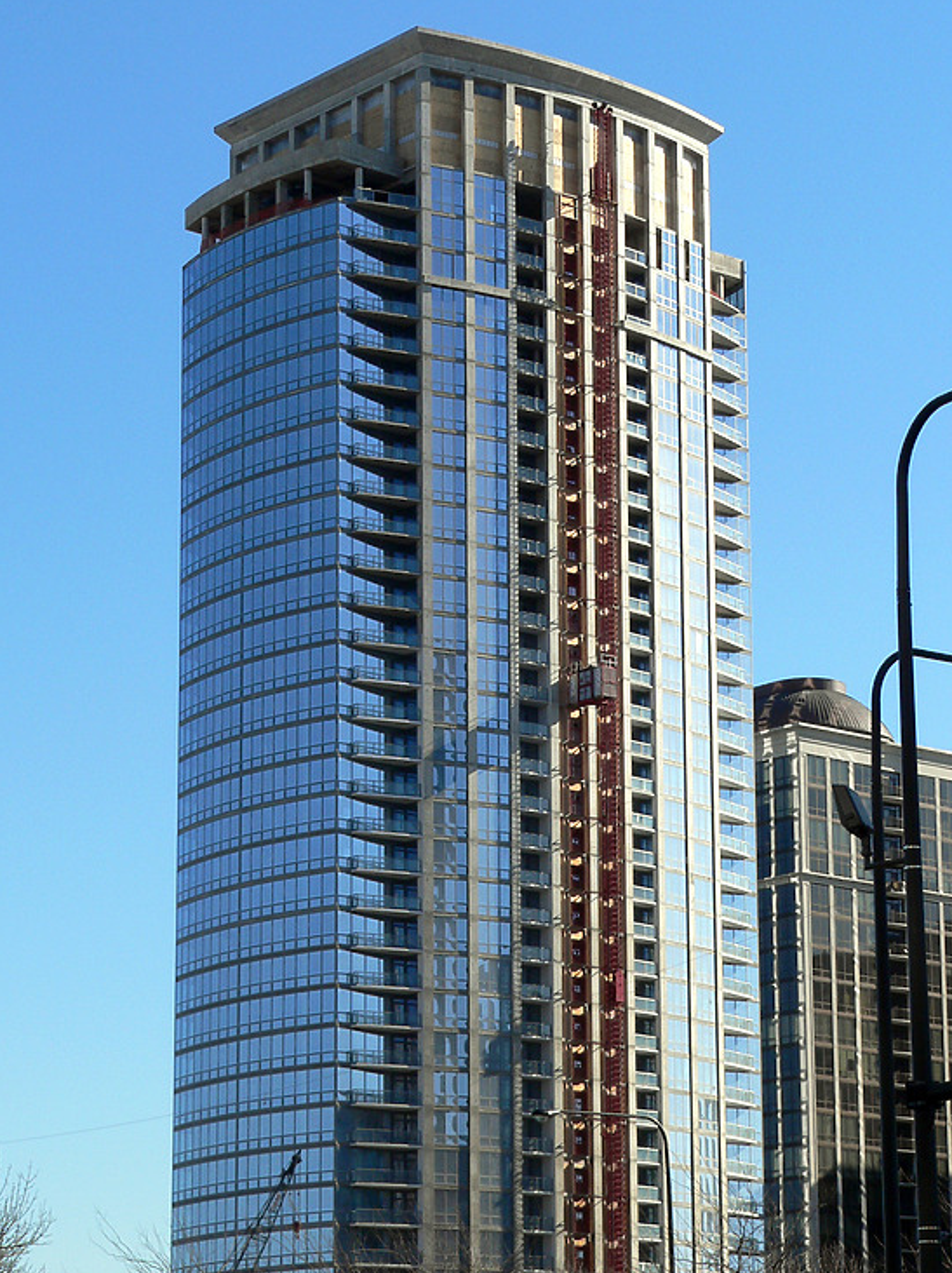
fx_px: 3525
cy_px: 721
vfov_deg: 20.4
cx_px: 441
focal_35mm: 96
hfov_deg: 15.4
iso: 80
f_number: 5.2
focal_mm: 12.9
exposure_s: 1/500
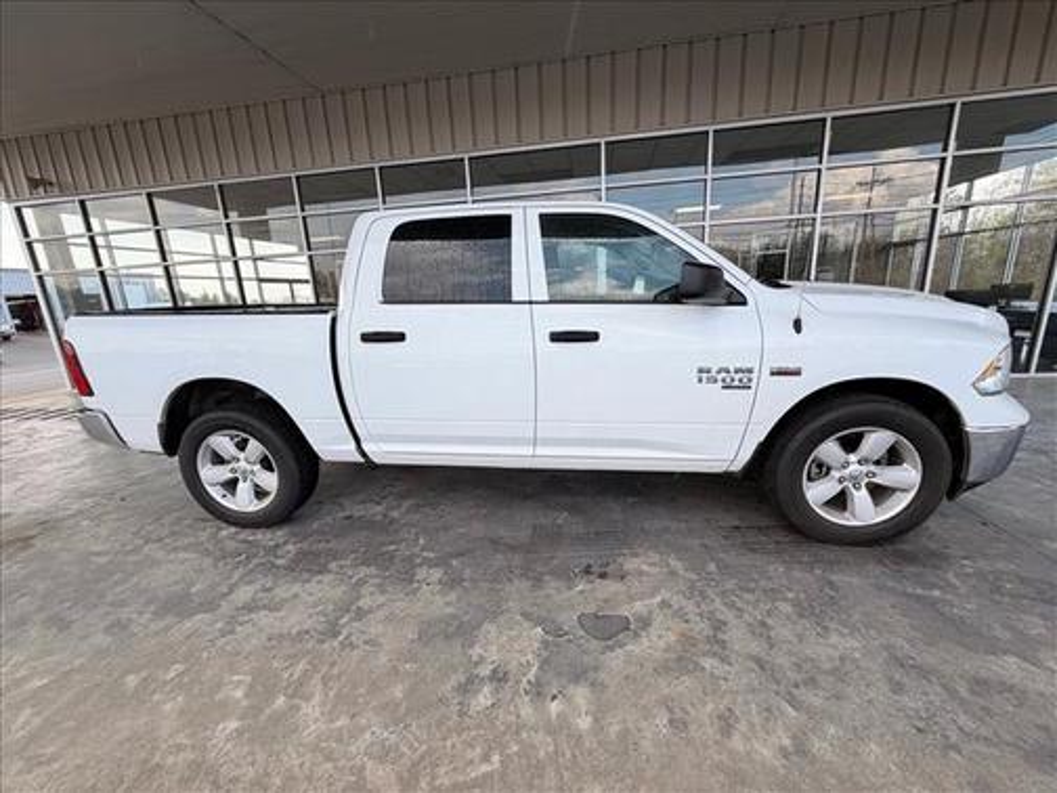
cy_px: 396
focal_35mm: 14
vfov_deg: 85.7
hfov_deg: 102.1
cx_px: 528
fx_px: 427
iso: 50
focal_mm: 2.22
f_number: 2.2
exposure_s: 1/502
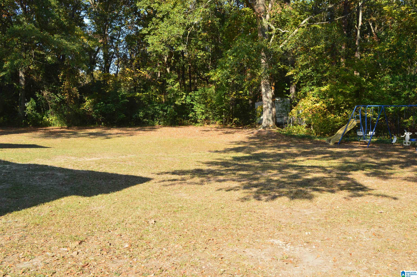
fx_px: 417
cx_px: 208
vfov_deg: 36.8
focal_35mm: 36
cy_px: 138
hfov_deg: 53.2
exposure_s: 1/200
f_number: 10
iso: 400
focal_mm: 24
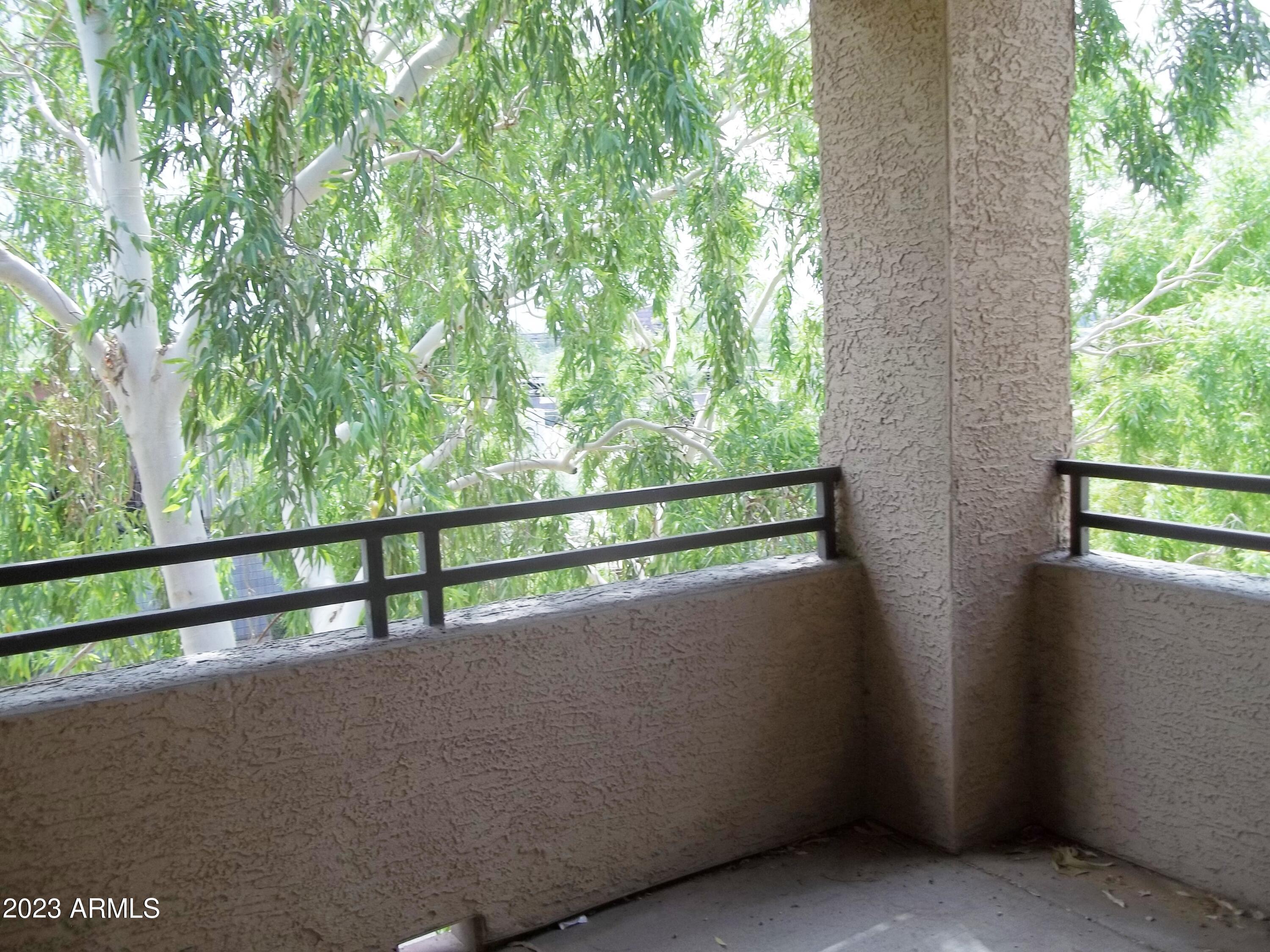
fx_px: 1174
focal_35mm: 32
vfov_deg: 44.2
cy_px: 476
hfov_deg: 56.8
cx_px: 635
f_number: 2.9
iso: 64
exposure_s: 1/250
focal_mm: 5.7
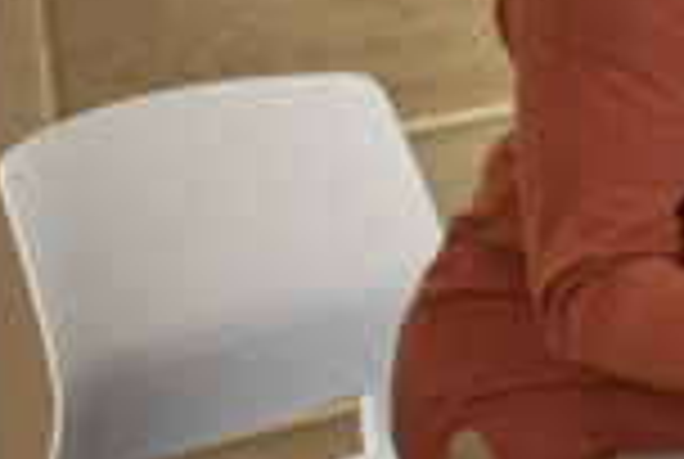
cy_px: 259
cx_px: 1508
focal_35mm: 184
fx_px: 3503
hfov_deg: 10.1
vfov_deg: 7.5
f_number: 2.8
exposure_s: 1/125
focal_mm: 40
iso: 64
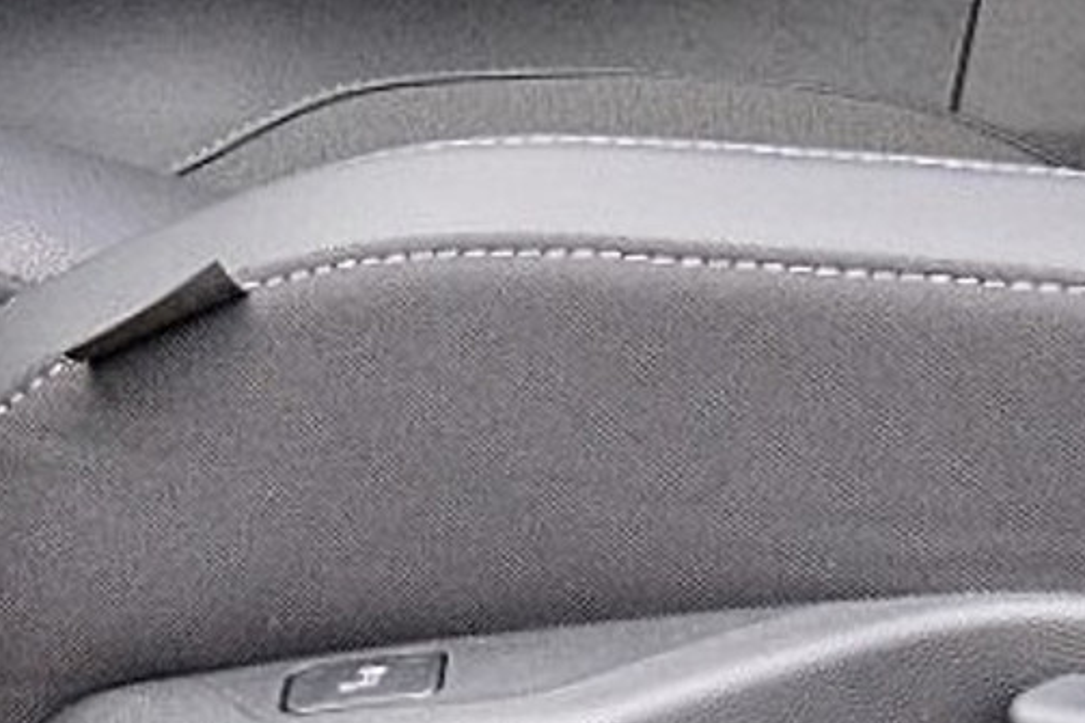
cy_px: -194
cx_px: -43
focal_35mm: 126
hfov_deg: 15.9
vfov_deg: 10.6
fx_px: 3796
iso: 800
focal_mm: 22
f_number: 8
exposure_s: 1/60
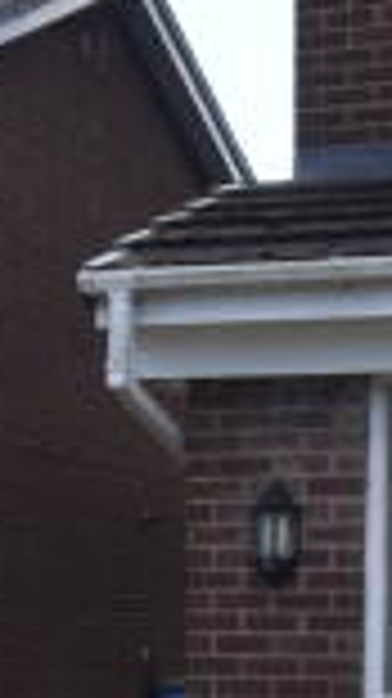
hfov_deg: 11.6
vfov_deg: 19.9
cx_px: 257
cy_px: 723
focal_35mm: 104
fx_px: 1925
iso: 200
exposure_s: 1/200
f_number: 10
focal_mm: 10
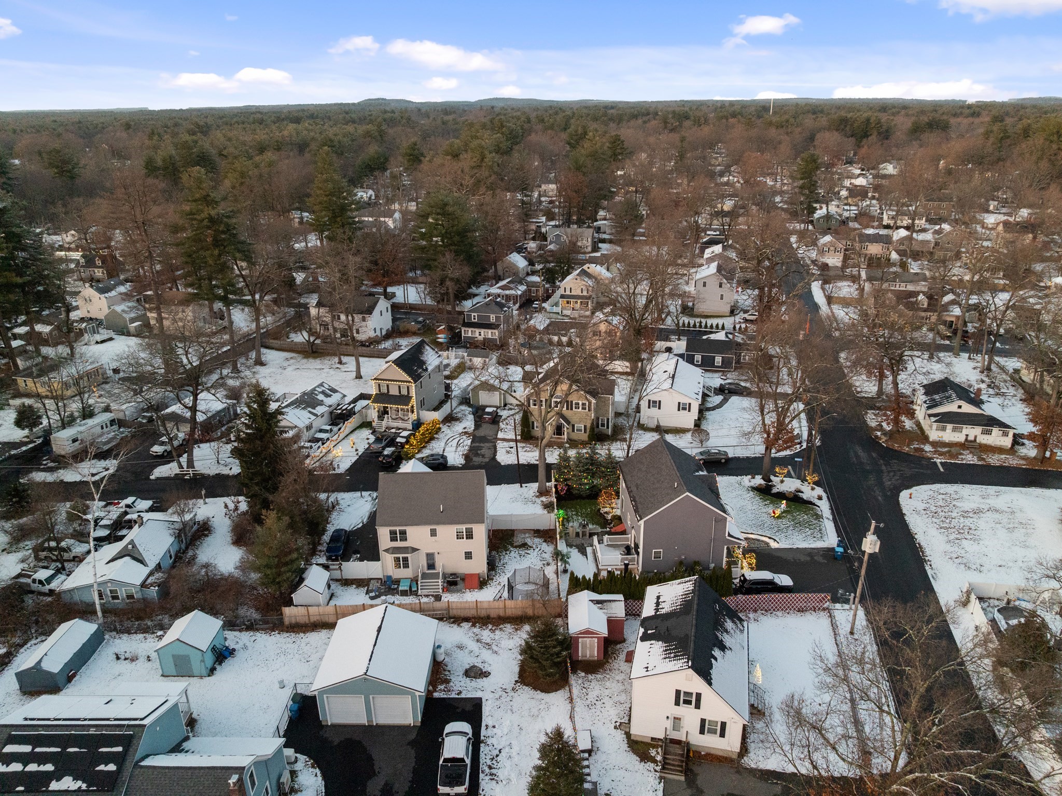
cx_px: 531
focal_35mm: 24
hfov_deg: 71.6
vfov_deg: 56.8
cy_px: 398
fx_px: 736
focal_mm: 12.29
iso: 800
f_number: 4
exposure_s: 1/80
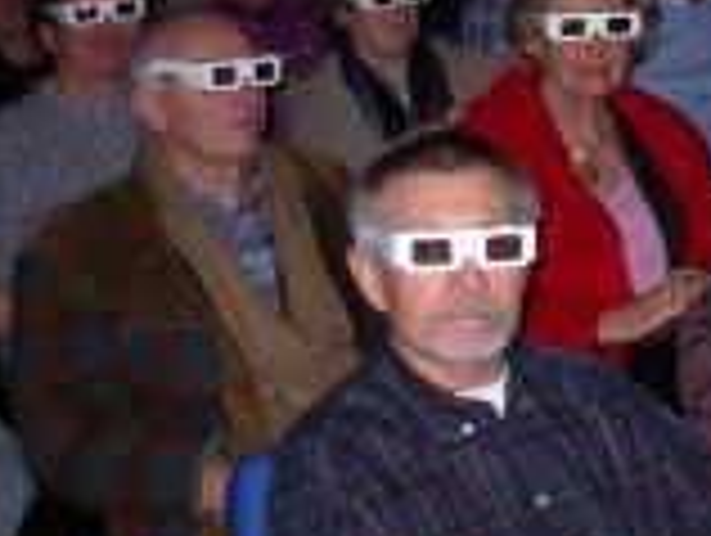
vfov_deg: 15.4
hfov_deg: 19.1
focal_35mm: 96
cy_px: 194
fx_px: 1975
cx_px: 886
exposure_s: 1/45.3
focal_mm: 6.3
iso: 71
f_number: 2.9
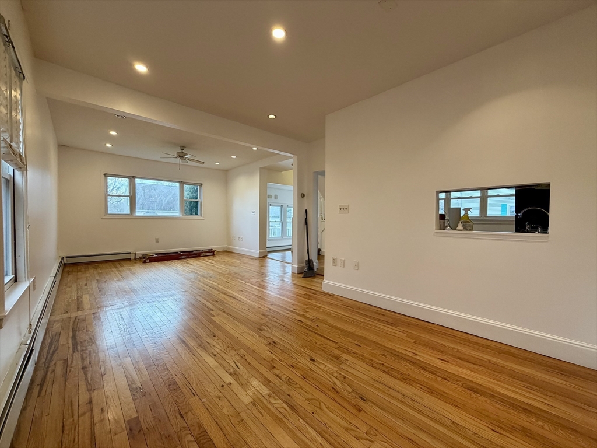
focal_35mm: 14
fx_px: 241
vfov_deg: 85.7
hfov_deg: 102.1
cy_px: 224
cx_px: 298
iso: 250
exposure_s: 1/120
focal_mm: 2.22
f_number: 2.2
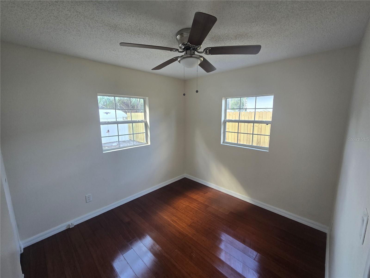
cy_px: 139
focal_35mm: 13
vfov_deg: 89.9
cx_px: 185
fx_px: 139
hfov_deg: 106.2
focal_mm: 2.2
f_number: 2.2
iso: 100
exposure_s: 1/60
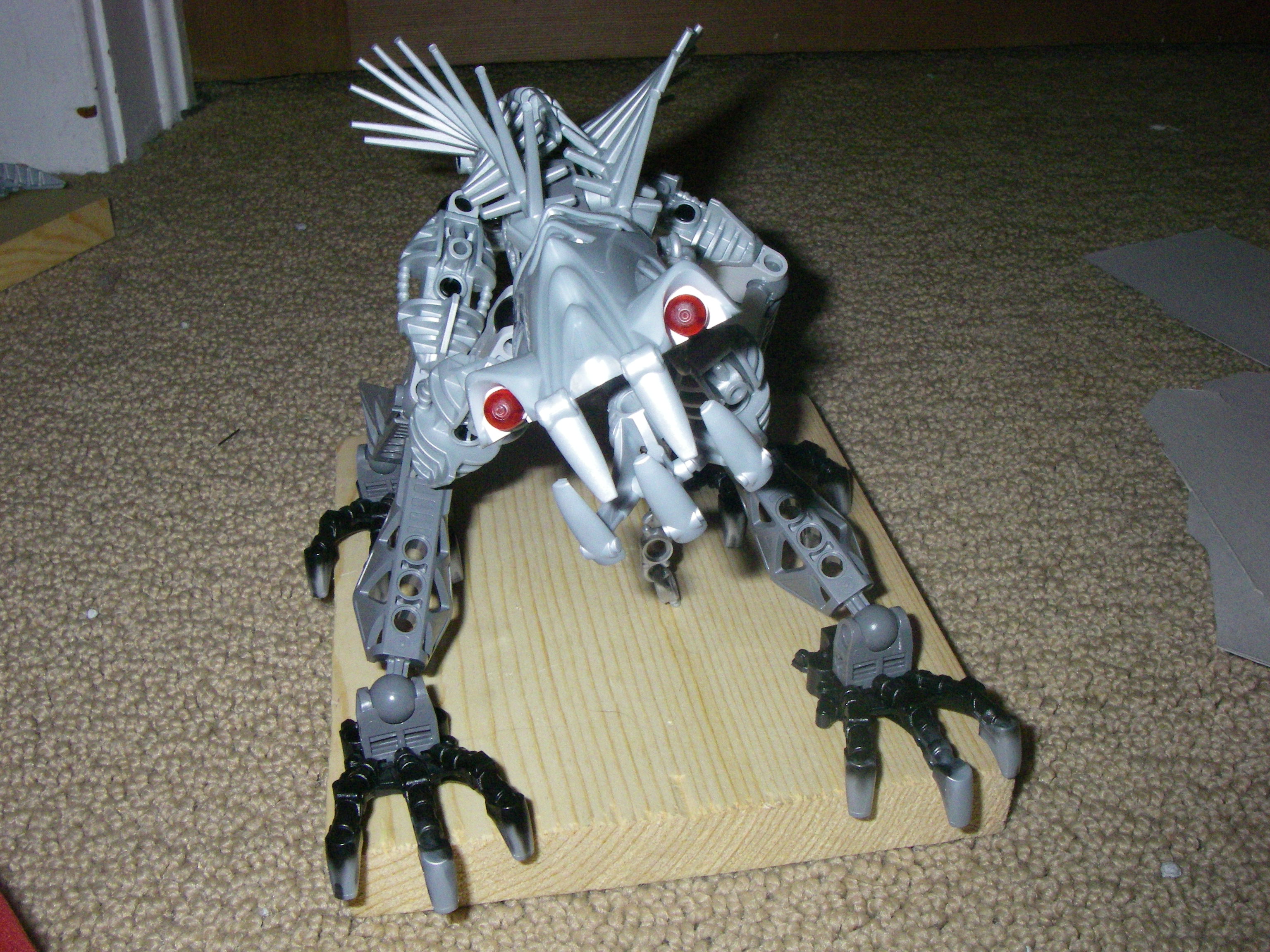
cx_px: 635
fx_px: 1394
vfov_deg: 37.7
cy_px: 476
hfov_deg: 49.0
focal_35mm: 38
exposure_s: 1/50
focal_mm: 6.3
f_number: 6.6
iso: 400
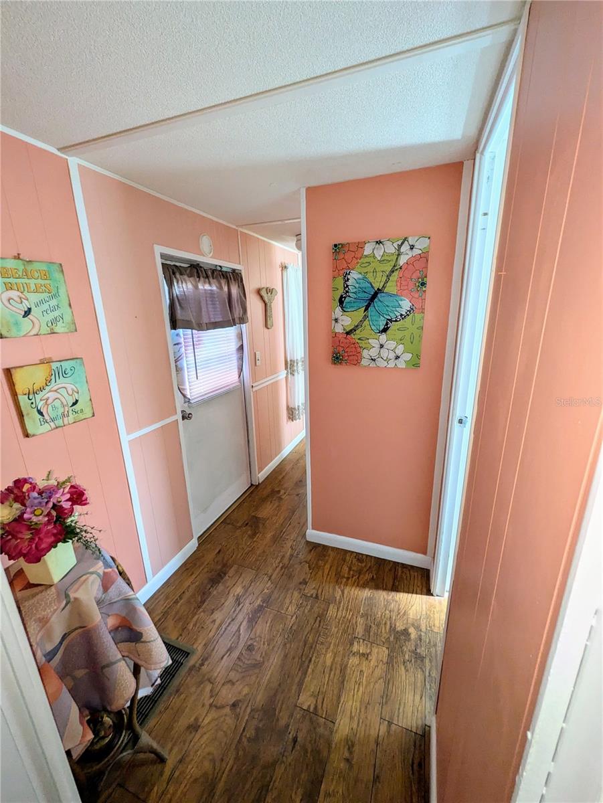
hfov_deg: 85.7
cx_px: 302
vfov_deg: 102.0
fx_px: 325
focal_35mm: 14
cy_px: 402
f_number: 2.2
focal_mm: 1.83
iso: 218
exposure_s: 1/40
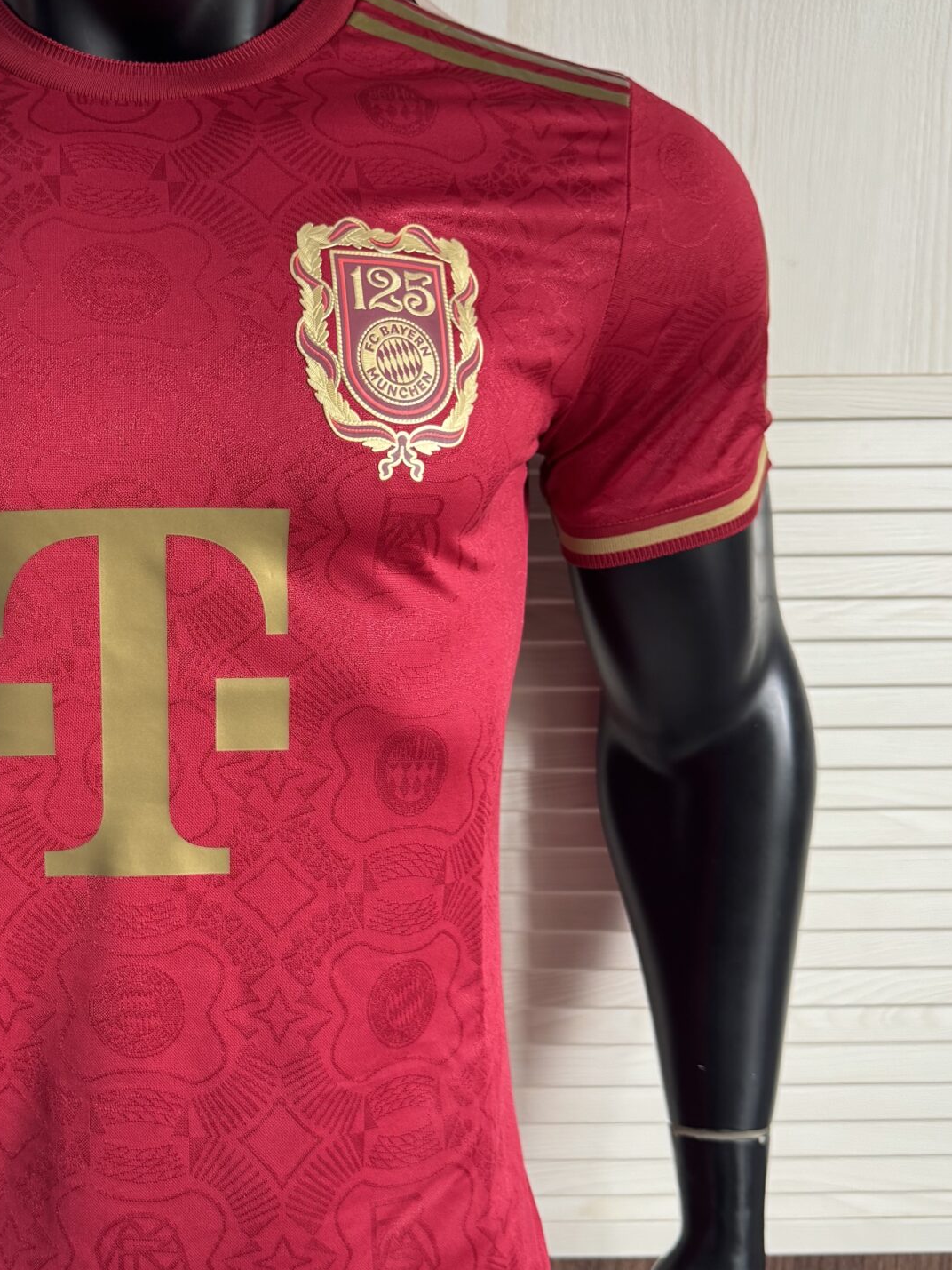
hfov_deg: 32.5
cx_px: 161
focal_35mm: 43
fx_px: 1577
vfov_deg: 43.8
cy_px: 644
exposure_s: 1/121
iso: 125
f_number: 1.78
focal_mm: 6.76
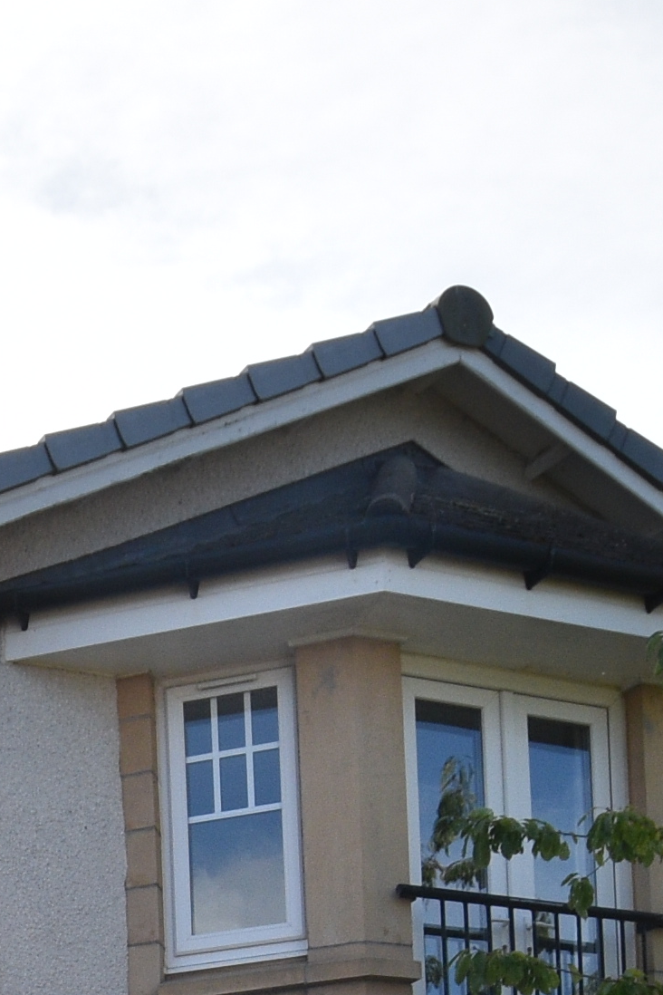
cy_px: 1589
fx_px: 2265
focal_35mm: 82
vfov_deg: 20.4
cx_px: -294
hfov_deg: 15.5
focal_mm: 10
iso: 200
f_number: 8
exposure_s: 1/500
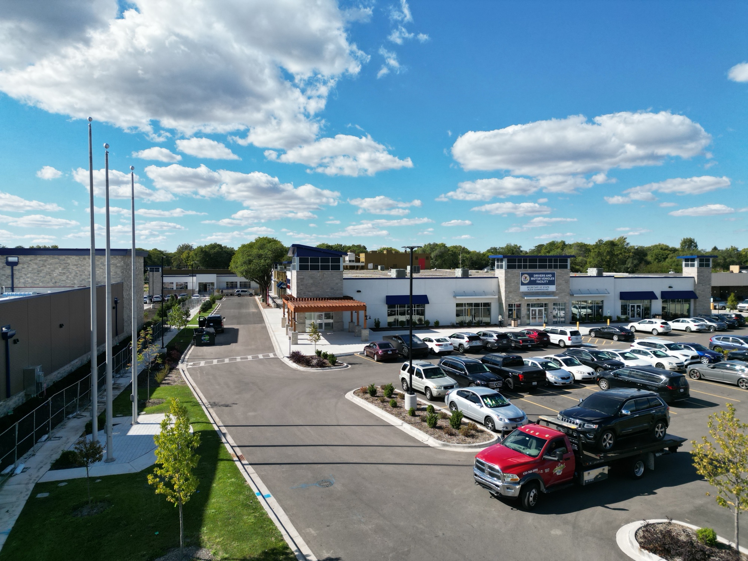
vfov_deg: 56.8
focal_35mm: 24
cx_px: 374
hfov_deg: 71.6
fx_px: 519
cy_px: 280
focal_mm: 6.72
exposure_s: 1/4000
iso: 140
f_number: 1.7
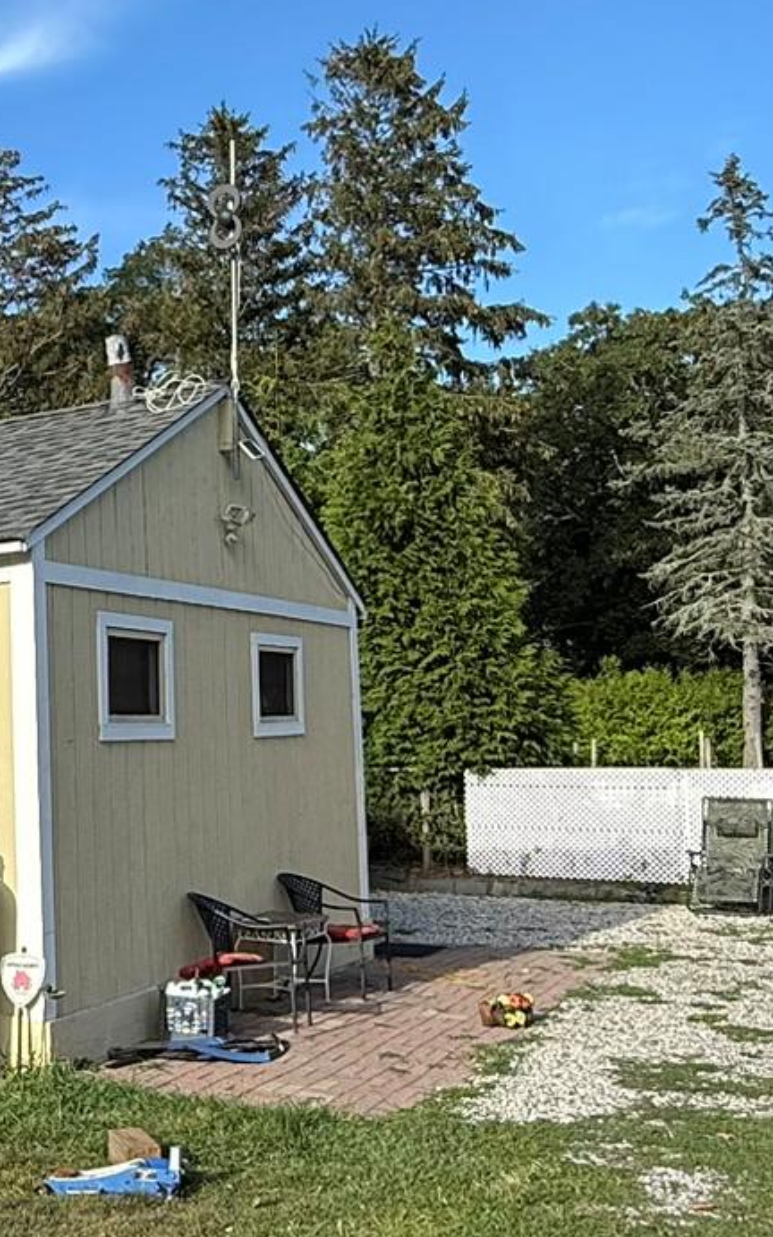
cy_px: 650
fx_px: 1483
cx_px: 30
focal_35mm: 44
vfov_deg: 45.3
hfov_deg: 27.8
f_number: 2.2
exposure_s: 1/1087
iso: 50
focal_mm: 2.22
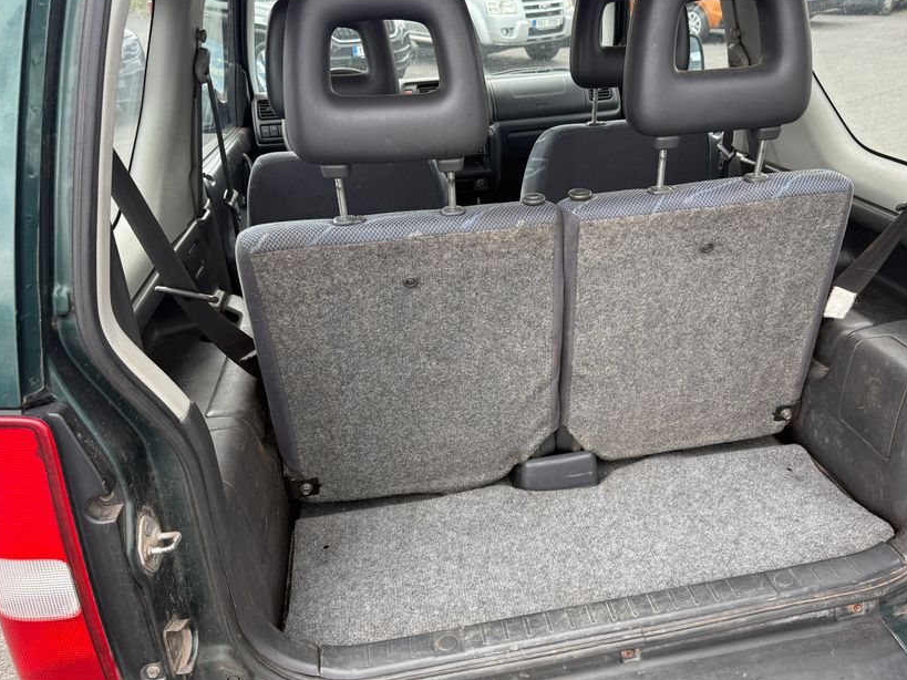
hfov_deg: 59.7
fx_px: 786
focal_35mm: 30
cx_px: 518
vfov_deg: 46.8
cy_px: 321
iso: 100
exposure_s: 1/453
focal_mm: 6.76
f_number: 1.78
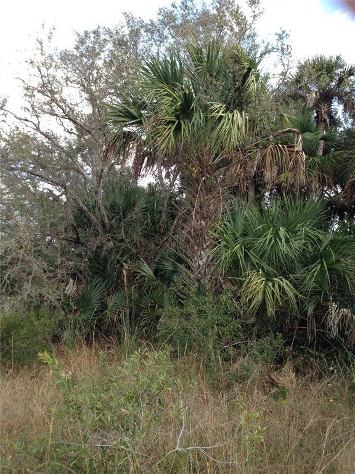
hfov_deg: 42.9
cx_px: 178
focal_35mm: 33
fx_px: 451
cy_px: 237
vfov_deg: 55.4
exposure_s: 1/170
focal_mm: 4.12
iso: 50
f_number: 2.4
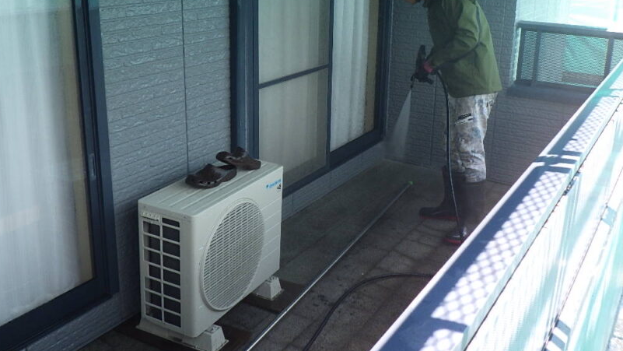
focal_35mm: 39
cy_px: 125
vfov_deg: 30.3
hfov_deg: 51.5
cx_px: 349
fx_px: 644
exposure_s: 1/125
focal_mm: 5
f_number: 3.5
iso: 125
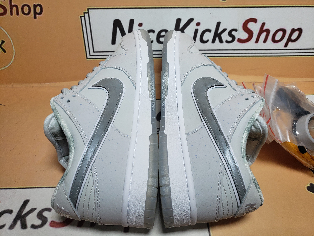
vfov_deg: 53.1
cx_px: 157
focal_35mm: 26
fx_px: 236
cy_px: 118
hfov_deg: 67.3
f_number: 1.5
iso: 50
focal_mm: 4.3
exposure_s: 1/854
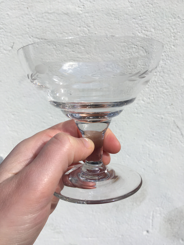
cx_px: 92
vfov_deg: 61.7
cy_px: 122
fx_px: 206
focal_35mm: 29
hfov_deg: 48.2
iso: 25
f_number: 2.2
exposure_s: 1/1282
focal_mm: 4.15
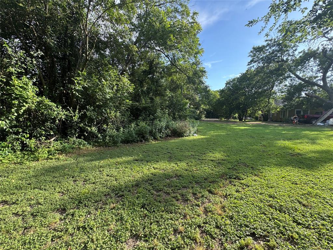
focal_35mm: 14
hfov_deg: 102.1
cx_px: 166
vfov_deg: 85.7
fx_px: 135
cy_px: 125
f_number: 2.2
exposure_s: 1/279
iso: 40
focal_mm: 2.22
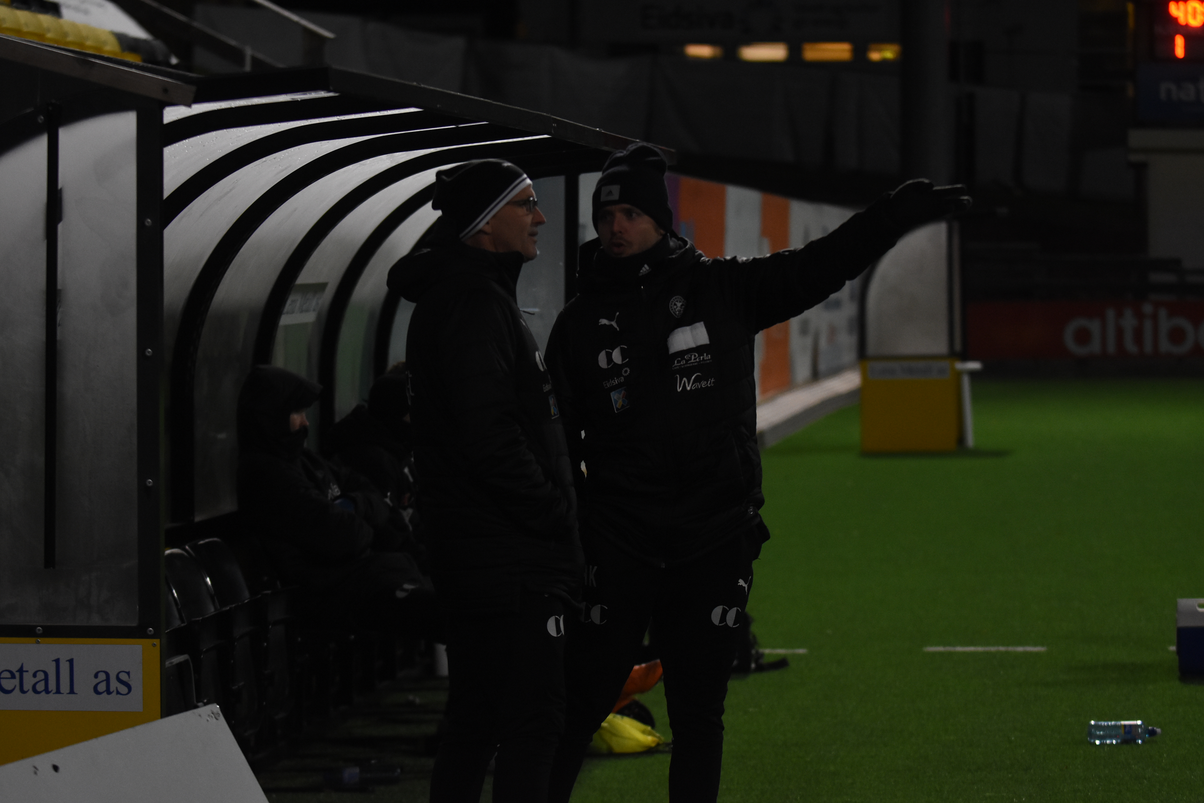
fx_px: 4314
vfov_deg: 10.6
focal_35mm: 129
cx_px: 602
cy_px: 402
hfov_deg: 15.9
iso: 2000
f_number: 2.8
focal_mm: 86
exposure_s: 1/640
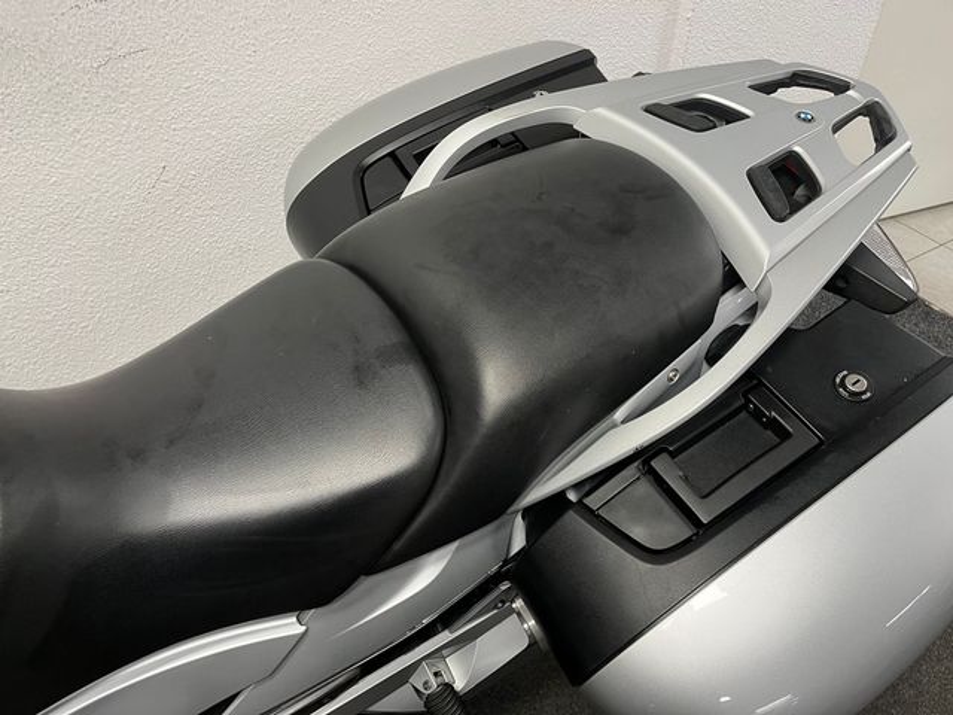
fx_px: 716
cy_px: 358
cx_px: 476
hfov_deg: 67.3
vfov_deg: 53.1
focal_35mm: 26
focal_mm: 5.1
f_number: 1.6
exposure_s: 1/50
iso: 100
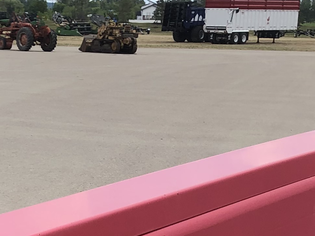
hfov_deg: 16.6
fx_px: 1065
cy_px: 443
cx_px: 41
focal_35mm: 117
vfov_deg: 11.6
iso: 20
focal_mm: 3.99
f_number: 1.8
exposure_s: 1/923
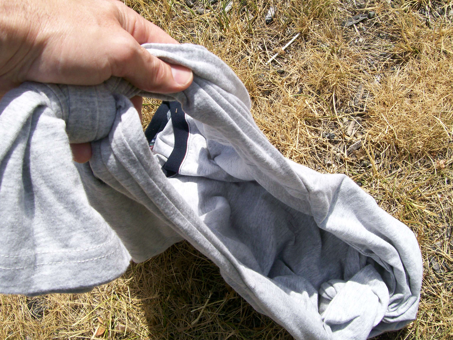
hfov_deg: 51.4
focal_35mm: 36
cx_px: 226
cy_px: 170
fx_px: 471
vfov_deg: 39.7
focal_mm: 6
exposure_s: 1/612
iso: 80
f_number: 4.8
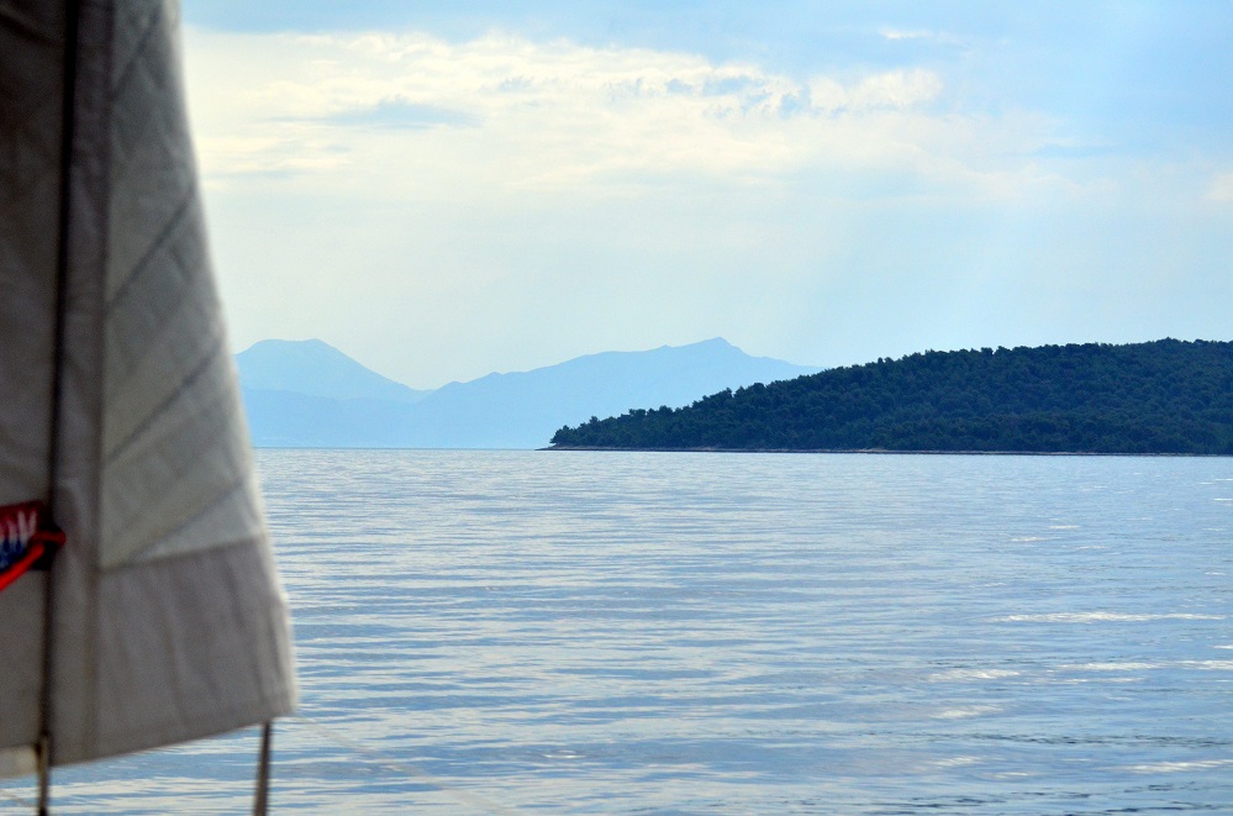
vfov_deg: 13.0
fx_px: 3588
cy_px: 408
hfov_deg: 19.5
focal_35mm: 105
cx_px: 616
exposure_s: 1/8000
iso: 800
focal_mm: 70
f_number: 4.5
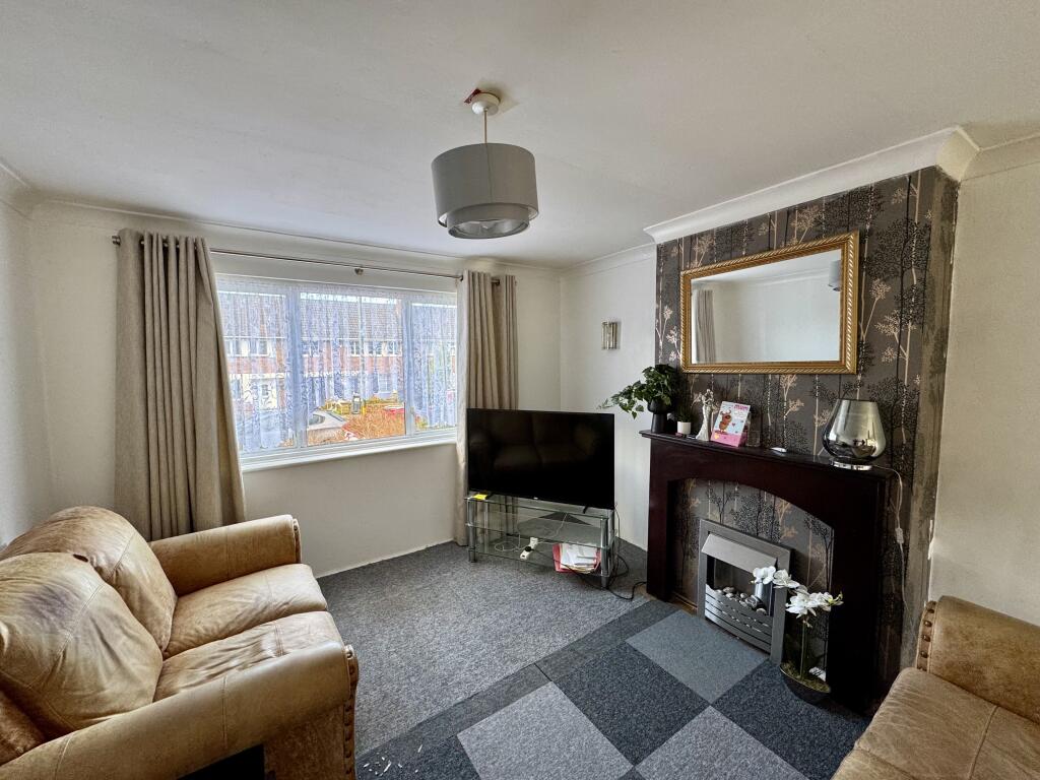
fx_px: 421
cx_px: 520
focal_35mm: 14
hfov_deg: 102.1
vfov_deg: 85.7
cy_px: 390
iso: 160
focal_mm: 2.22
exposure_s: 1/99
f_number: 2.2
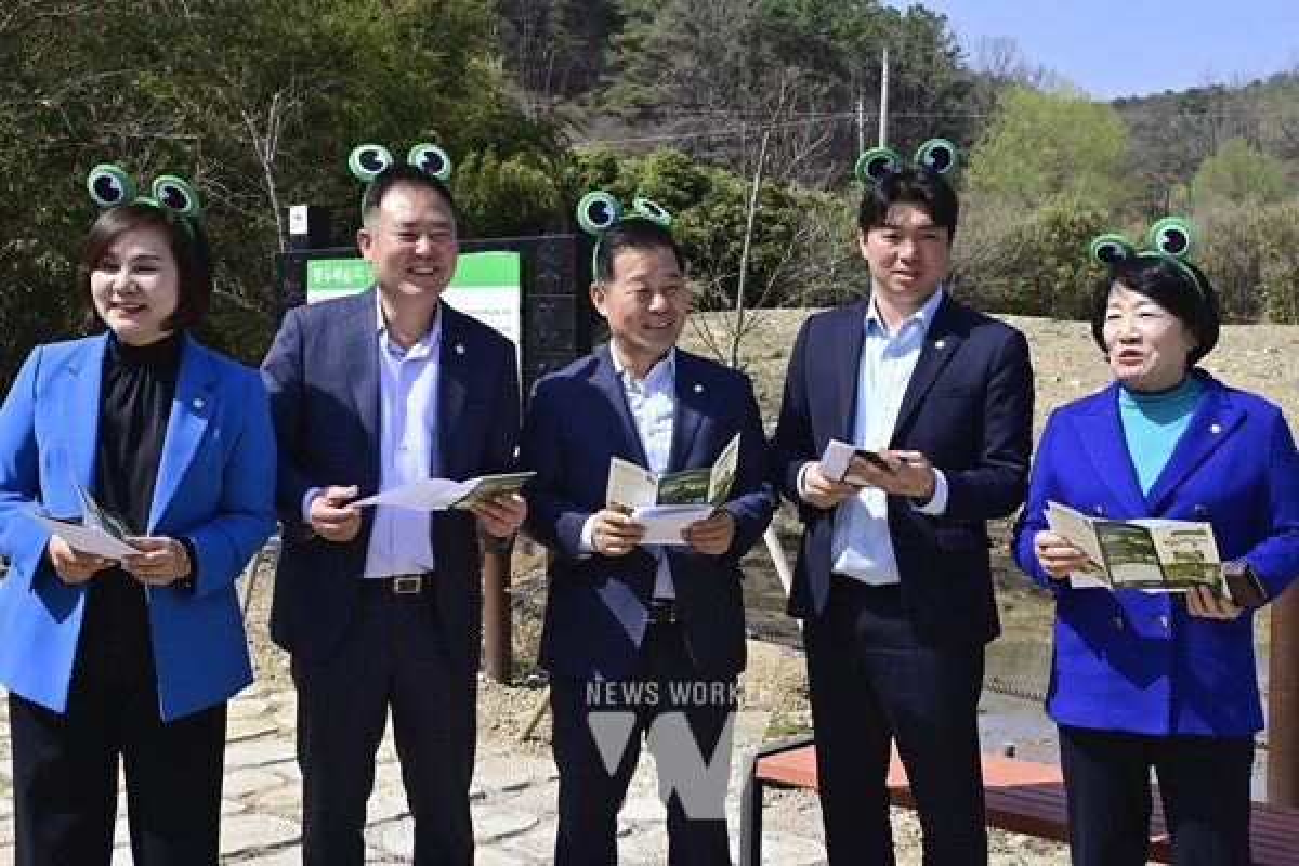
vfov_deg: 28.1
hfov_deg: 41.1
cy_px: 433
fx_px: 1732
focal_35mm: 48
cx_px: 650
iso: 100
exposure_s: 1/100
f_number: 13
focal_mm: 48
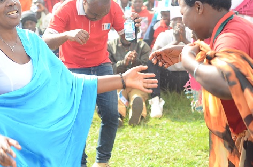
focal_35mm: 111
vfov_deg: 12.3
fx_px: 778
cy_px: 50
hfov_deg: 18.5
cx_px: 108
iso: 100
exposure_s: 1/200
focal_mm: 50
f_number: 3.2
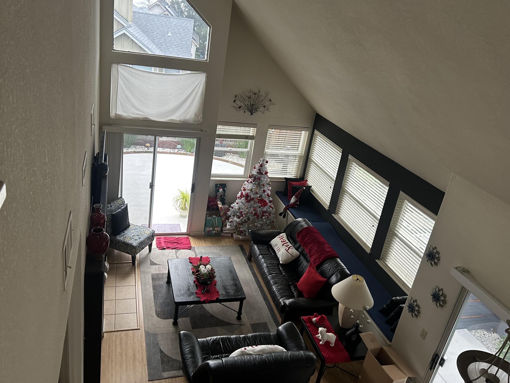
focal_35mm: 28
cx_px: 244
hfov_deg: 63.4
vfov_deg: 49.7
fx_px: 412
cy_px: 182
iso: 160
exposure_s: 1/60
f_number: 1.5
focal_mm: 5.7
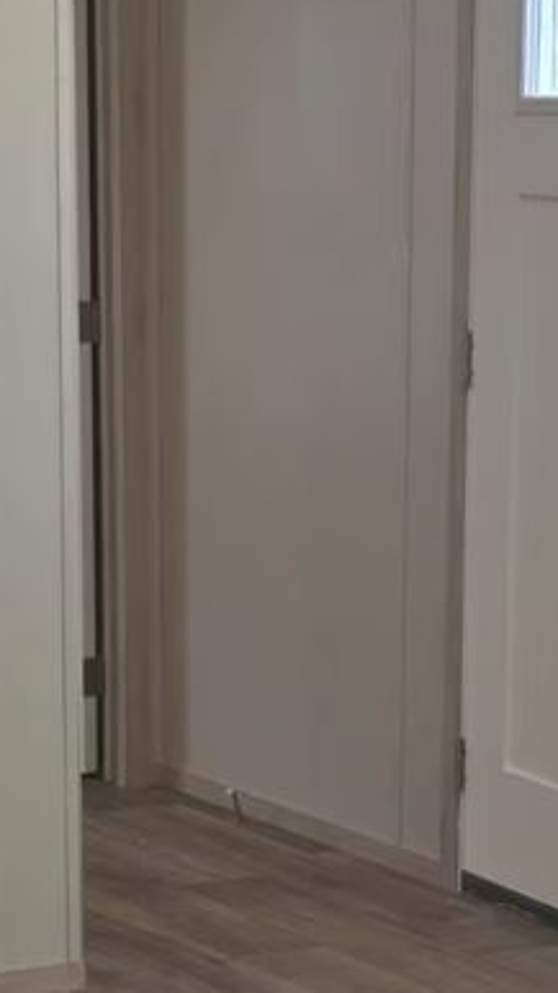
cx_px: 334
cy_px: 1096
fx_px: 3500
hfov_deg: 9.1
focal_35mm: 133
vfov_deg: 15.7
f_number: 1.8
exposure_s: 1/120
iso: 32
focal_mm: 5.4
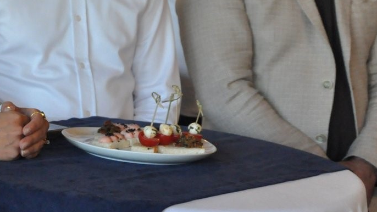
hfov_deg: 16.6
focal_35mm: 128
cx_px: 63
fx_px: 1282
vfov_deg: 9.4
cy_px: 33
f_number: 5
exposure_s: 1/100
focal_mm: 35
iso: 1600
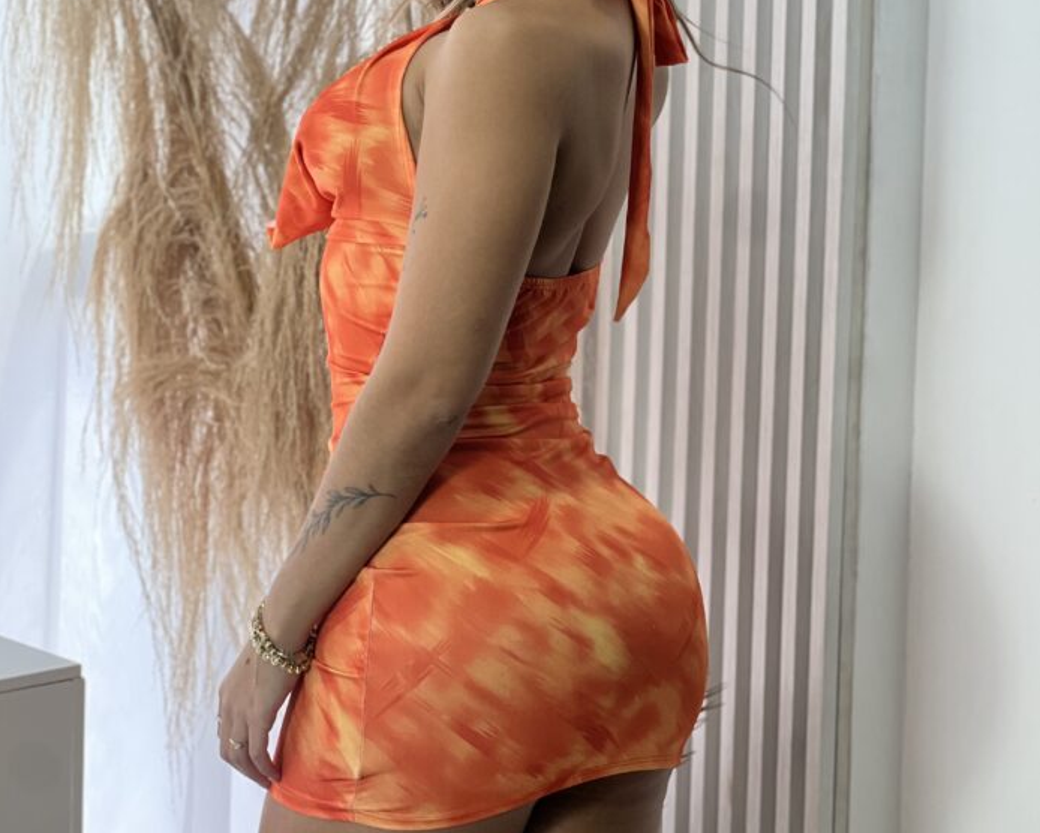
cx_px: 520
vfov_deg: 15.2
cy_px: 215
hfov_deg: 19.0
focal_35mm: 101
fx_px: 3111
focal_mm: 9
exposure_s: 1/120
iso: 100
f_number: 2.8
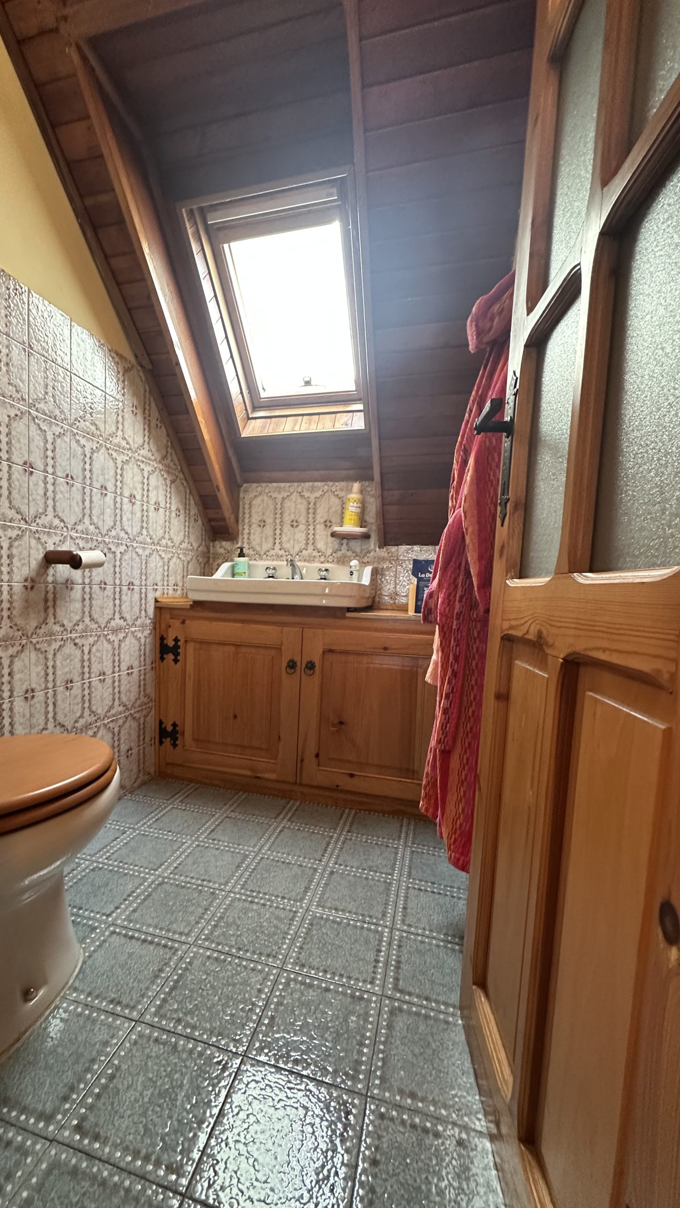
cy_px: 633
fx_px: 513
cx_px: 288
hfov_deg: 66.7
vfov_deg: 99.3
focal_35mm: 16
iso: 500
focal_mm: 2.22
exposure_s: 1/50
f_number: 2.2
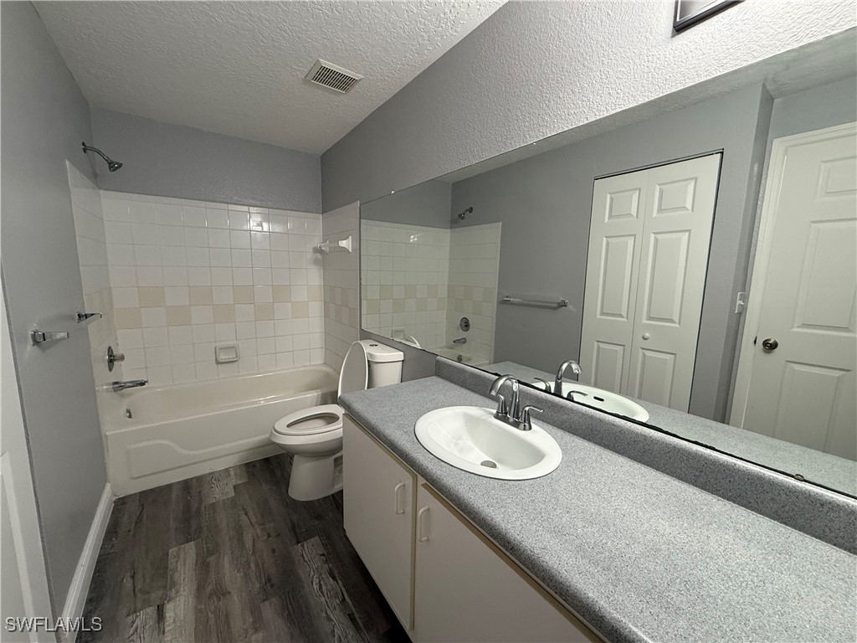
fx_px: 347
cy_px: 322
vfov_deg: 85.7
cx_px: 428
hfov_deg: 102.1
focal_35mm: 14
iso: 320
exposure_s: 1/60
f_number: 2.2
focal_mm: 2.22
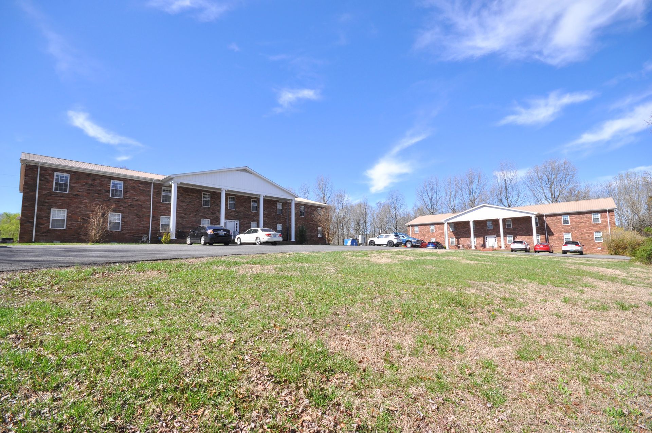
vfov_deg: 77.2
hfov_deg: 100.5
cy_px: 216
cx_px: 326
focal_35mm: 15
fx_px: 271
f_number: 9
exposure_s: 1/320
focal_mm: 10
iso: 200
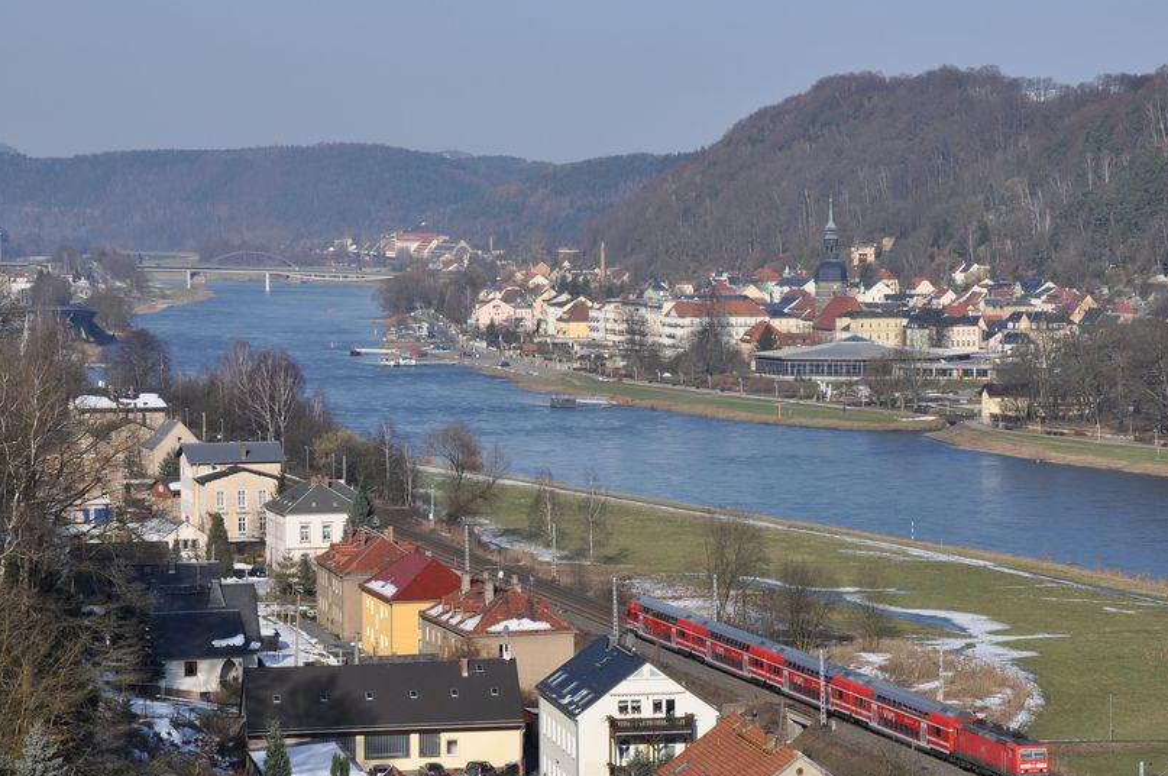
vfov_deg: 11.6
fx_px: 3824
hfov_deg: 17.4
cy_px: 463
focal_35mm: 118
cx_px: 690
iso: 200
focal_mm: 62
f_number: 10
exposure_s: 1/500
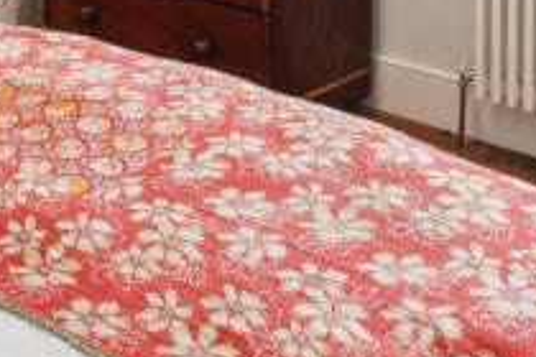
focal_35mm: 73
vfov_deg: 15.7
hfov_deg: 27.4
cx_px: 143
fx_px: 1087
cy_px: -307
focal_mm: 10
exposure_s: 1/5
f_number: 11
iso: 400
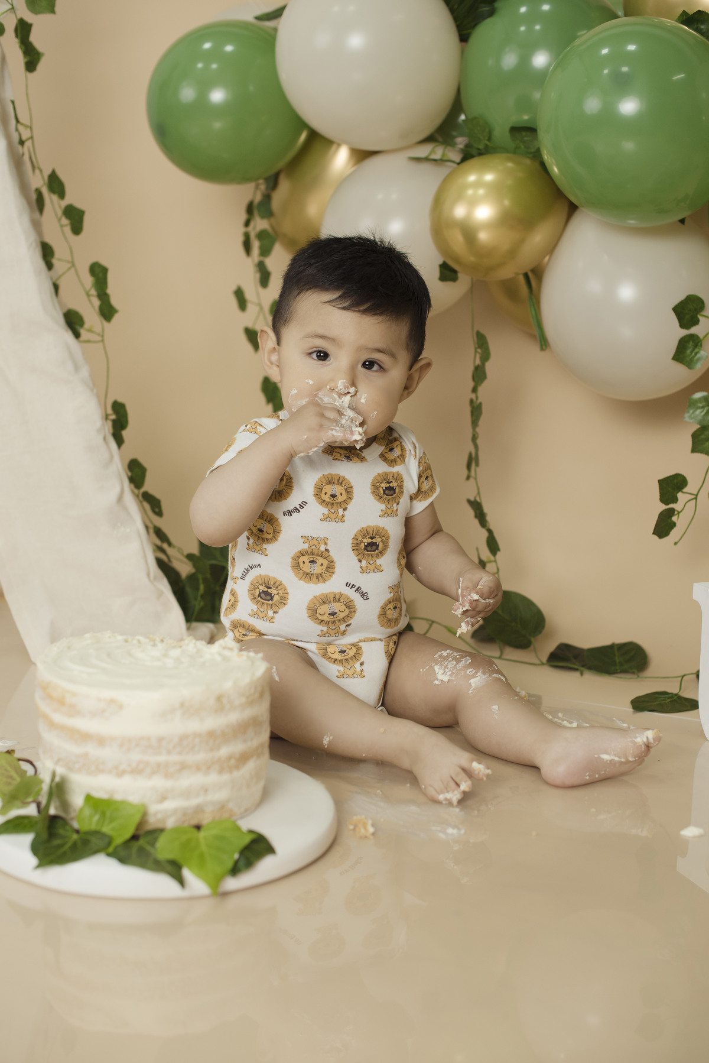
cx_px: 354
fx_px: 1476
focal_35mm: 50
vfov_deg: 39.6
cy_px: 532
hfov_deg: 27.0
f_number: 3.2
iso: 500
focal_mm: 50
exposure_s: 1/200
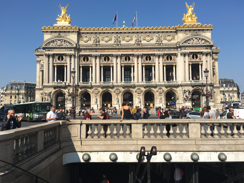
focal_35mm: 29
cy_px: 92
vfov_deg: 48.2
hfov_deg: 61.7
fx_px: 204
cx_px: 122
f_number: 2.2
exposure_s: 1/2198
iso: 25
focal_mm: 4.15
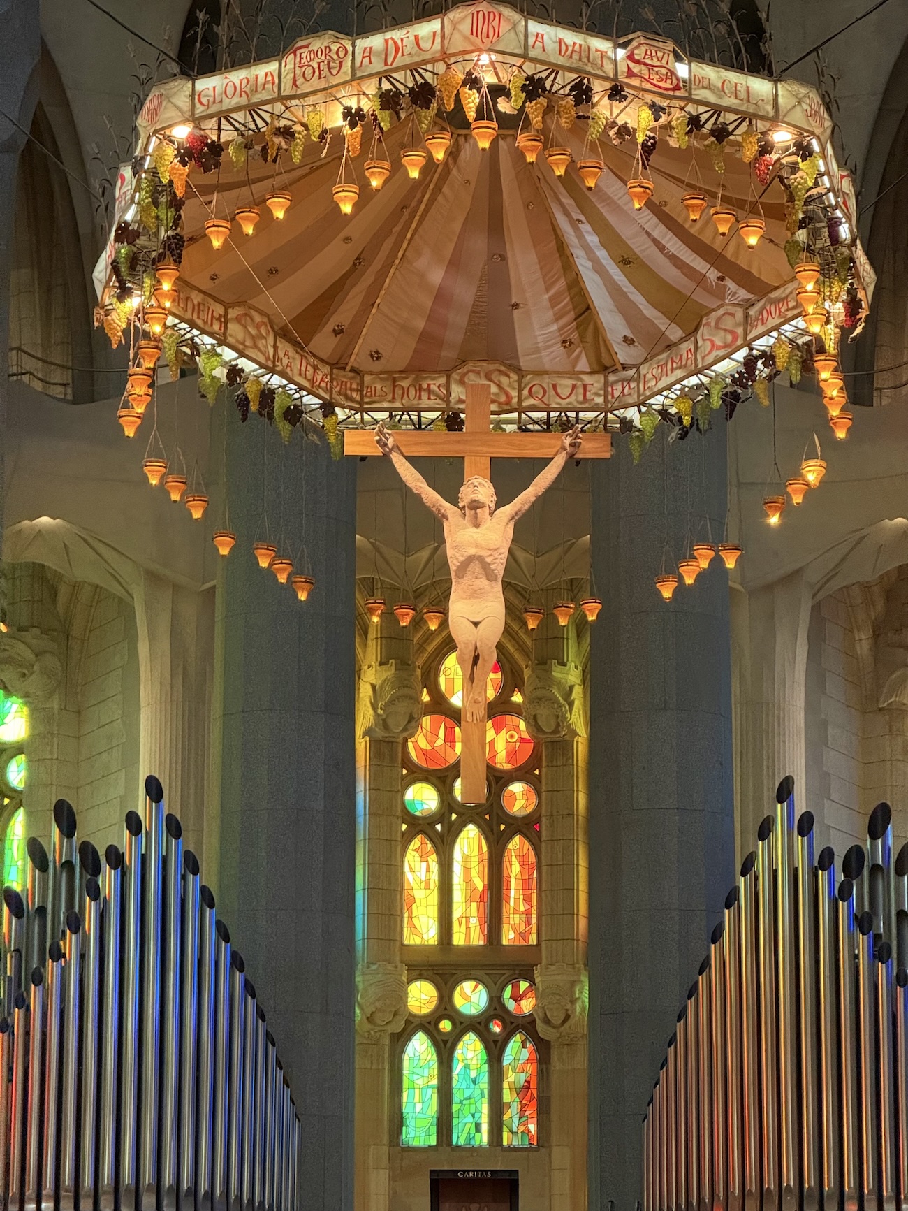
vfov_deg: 16.4
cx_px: 454
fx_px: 4196
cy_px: 606
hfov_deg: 12.3
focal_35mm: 120
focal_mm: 15.66
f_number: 2.8
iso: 400
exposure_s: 1/50
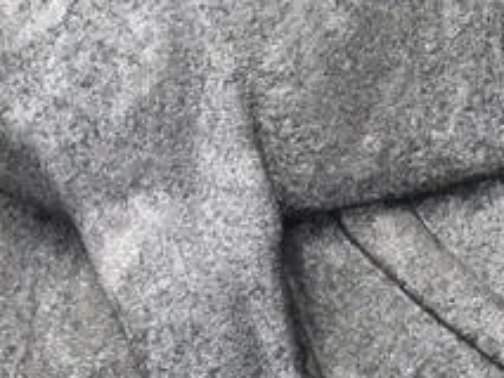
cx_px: 83
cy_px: 9
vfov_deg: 7.5
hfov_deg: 10.0
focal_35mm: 197
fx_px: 2876
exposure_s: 1/250
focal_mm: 27
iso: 250
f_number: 8
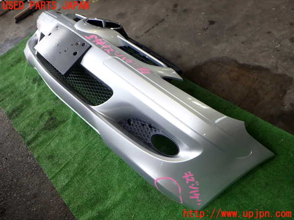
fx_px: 255
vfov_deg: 46.8
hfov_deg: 60.0
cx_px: 147
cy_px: 110
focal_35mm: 30
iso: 125
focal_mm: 5.4
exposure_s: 1/125
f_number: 2.3
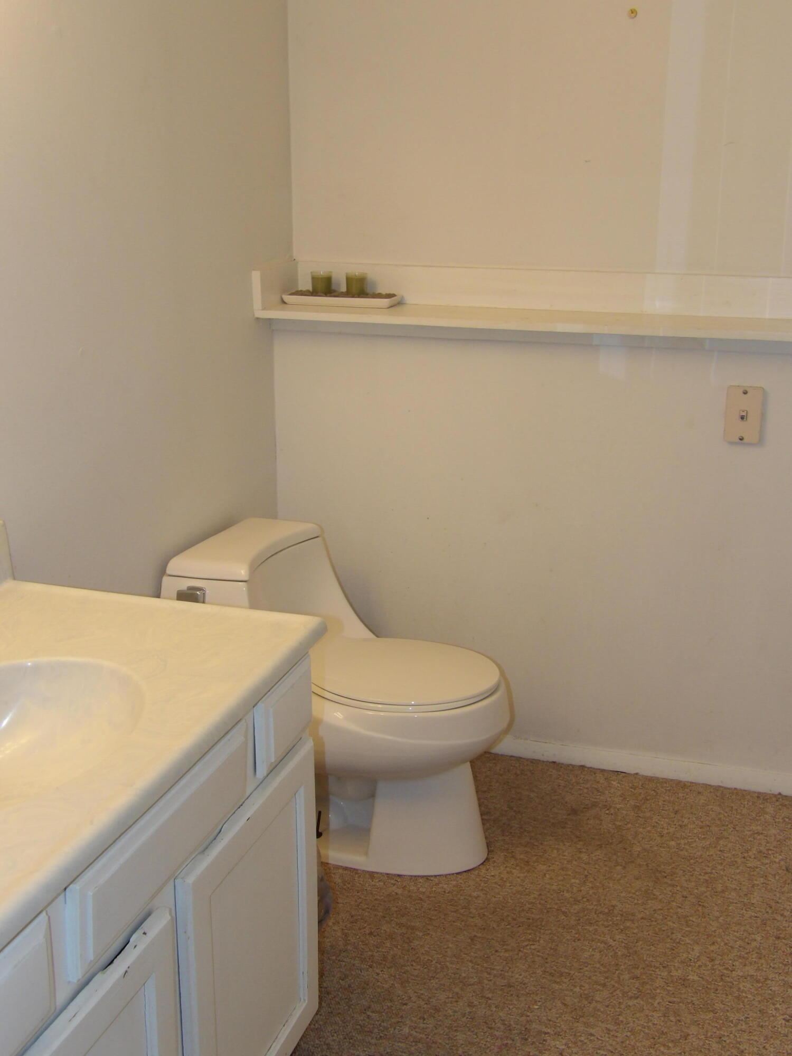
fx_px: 1190
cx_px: 396
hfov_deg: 36.8
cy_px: 528
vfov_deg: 47.9
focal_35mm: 39
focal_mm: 7
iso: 200
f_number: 3.7
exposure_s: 1/33
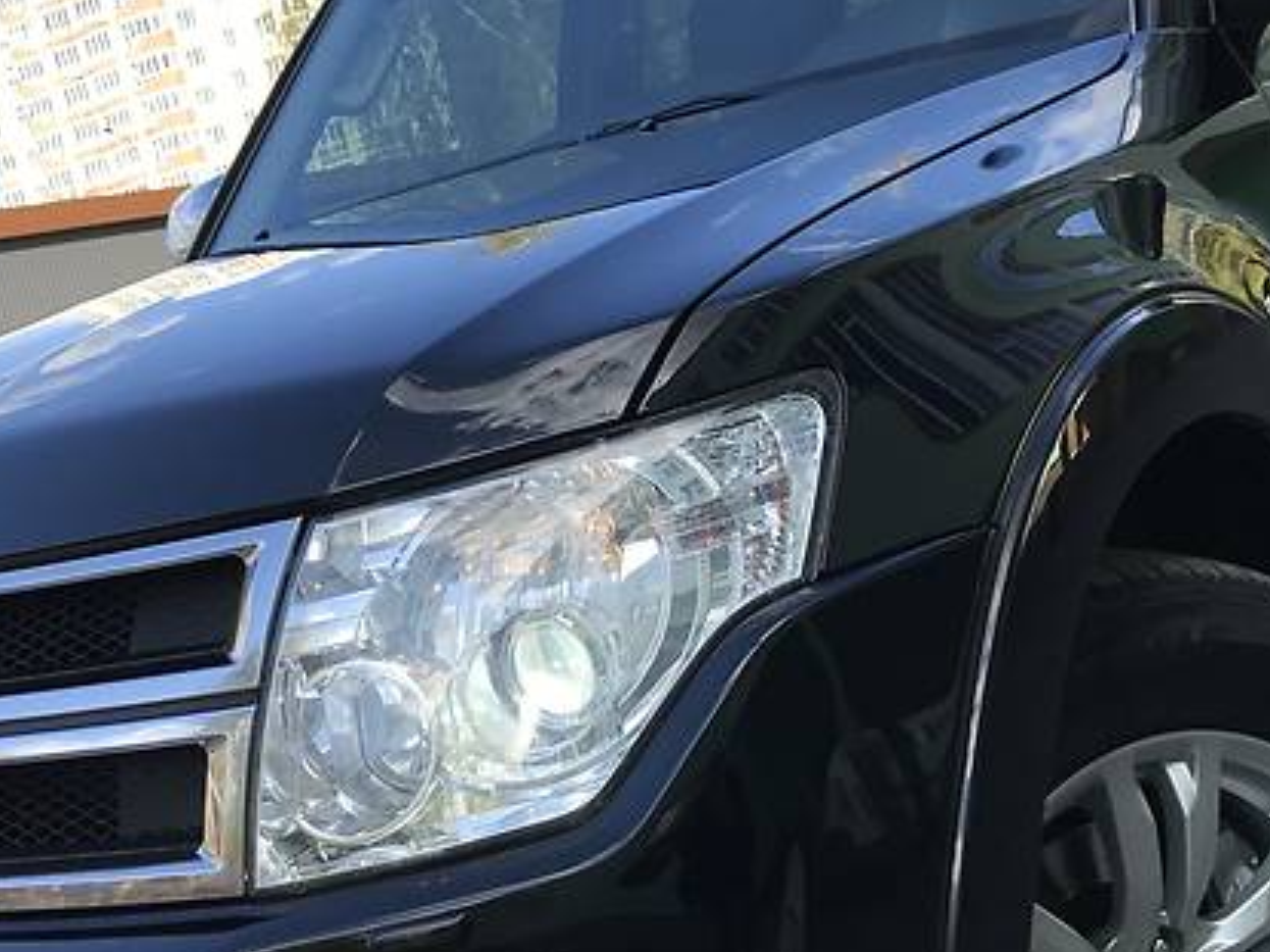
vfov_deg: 27.0
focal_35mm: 54
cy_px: 520
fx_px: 1981
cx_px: 603
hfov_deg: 35.5
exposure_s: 1/1030
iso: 20
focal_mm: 4
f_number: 1.8
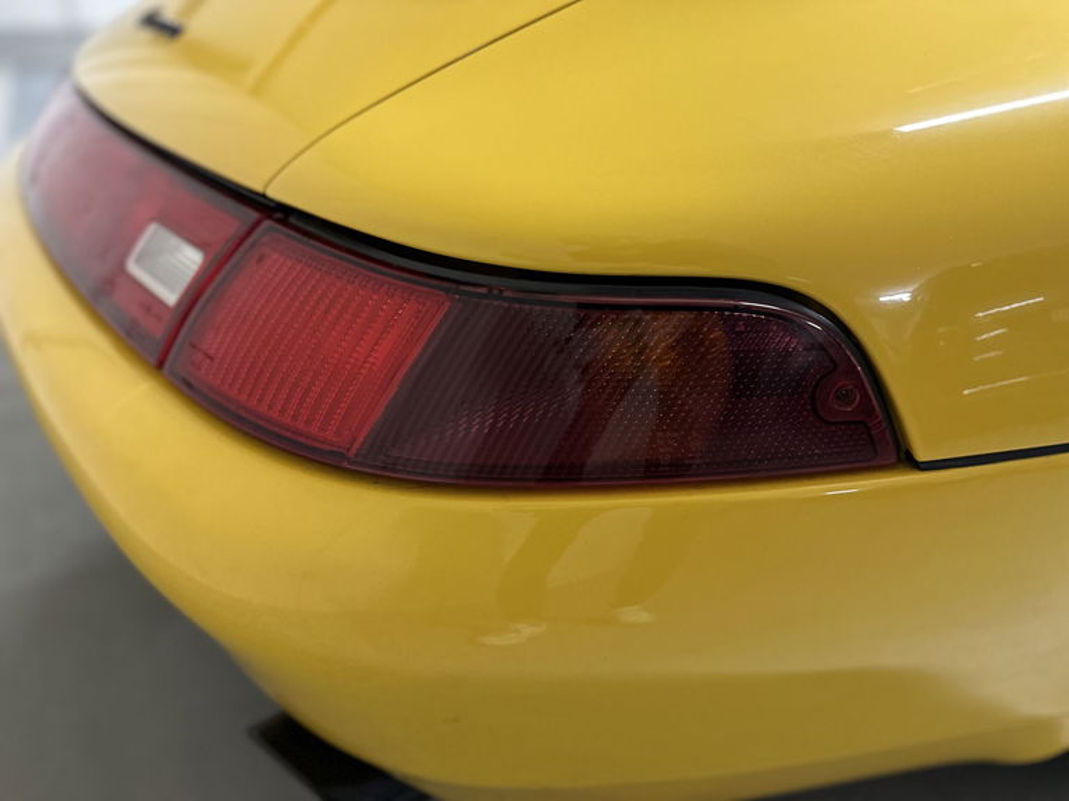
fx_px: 741
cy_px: 400
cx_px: 534
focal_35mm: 24
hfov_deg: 71.6
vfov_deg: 56.8
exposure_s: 1/50
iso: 320
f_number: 1.78
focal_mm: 6.86
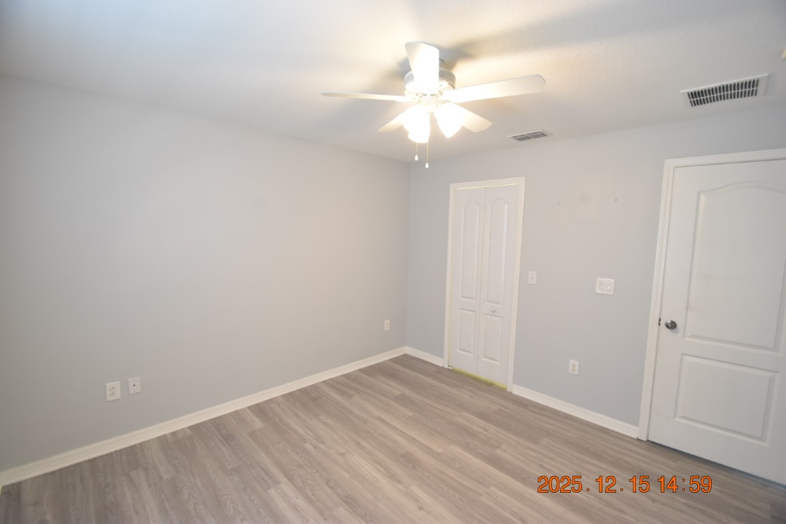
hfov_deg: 100.4
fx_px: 327
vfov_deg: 77.3
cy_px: 262
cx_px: 393
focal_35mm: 15
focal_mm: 10
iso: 800
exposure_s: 1/45
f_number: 3.5
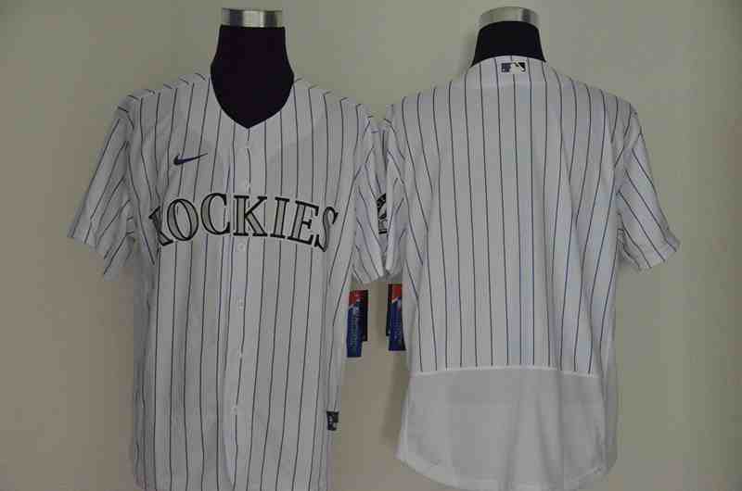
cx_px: 371
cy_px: 246
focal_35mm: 75
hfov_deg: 27.0
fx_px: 1543
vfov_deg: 18.1
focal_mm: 50
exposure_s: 1/80
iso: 4000
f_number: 4.8
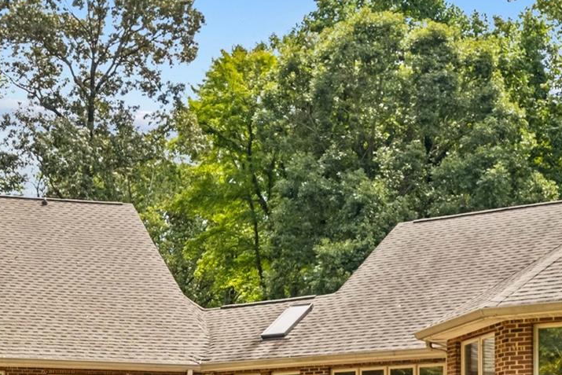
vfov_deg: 20.2
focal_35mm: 63
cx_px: 106
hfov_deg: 31.0
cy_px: 454
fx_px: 984
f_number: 2.8
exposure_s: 1/350
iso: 100
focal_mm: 8.38
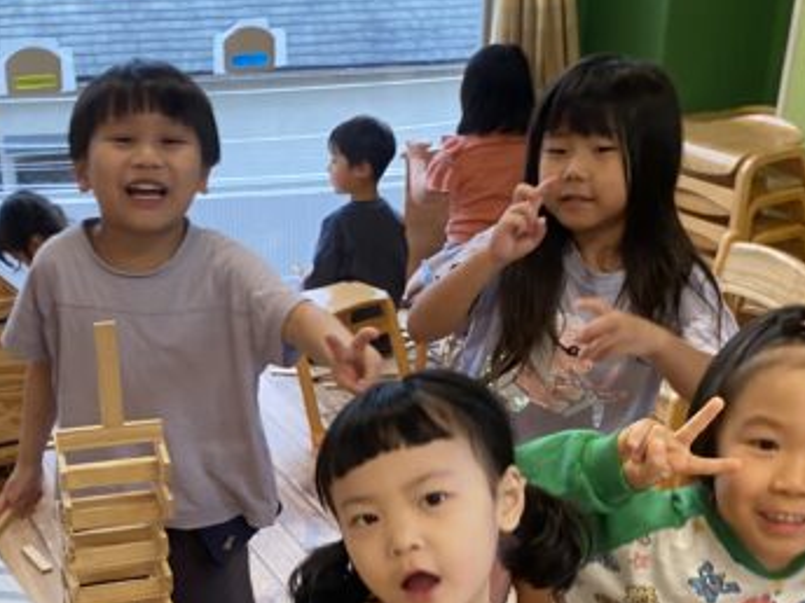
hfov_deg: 32.6
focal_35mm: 58
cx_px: 206
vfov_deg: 24.3
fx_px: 1349
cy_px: 575
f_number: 1.8
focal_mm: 4.25
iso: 160
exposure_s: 1/60
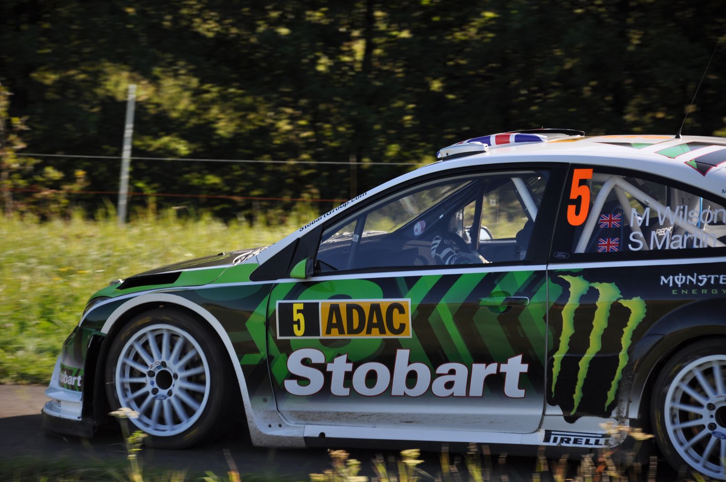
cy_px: 241
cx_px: 363
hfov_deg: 13.1
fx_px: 3172
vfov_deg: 8.7
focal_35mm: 158
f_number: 5.6
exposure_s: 1/500
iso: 220
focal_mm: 105
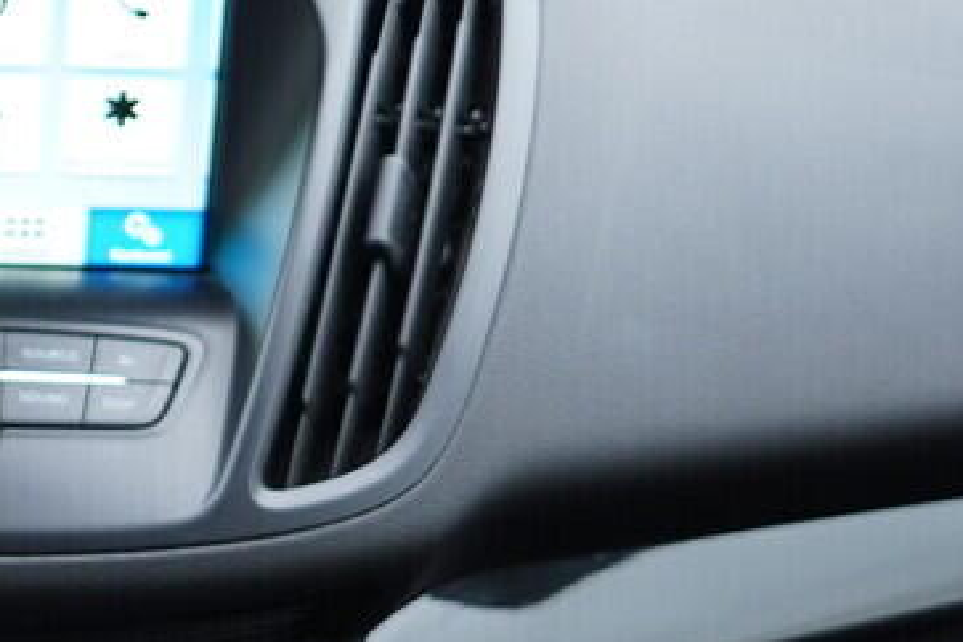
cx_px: -554
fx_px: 3825
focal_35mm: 143
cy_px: 674
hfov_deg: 13.4
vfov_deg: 9.5
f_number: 2.8
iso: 250
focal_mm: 24
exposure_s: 1/40
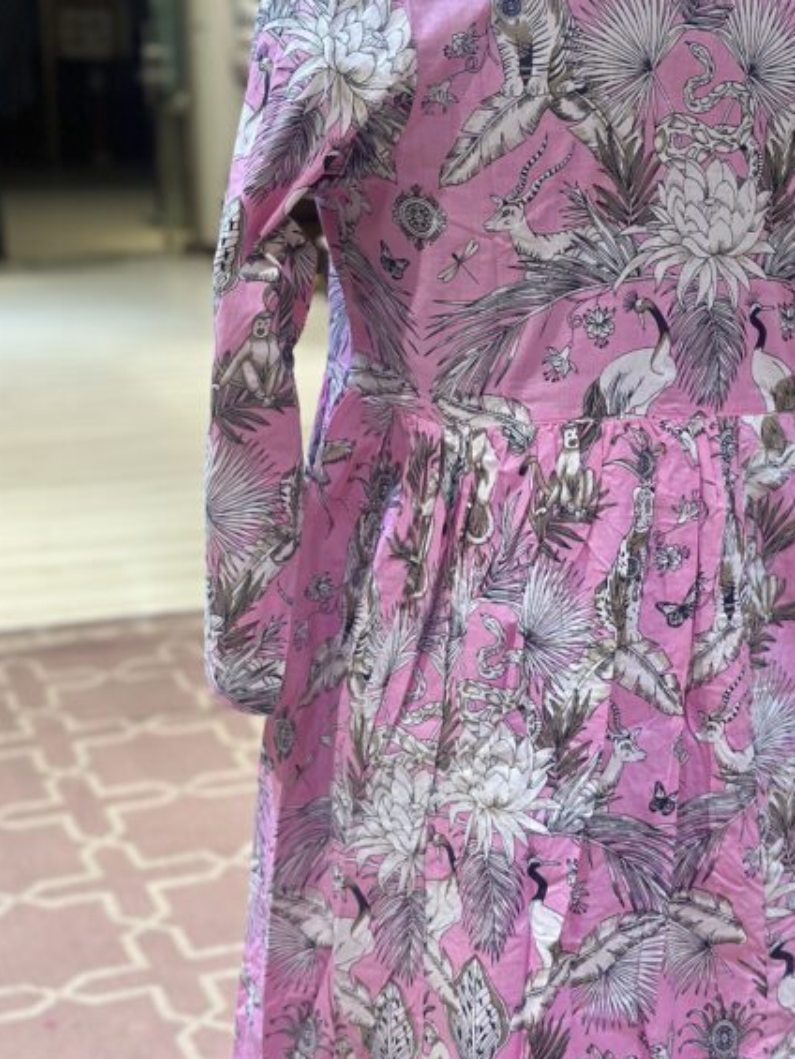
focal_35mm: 68
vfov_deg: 28.5
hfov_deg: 21.5
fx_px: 2081
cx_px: 549
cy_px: 495
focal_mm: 6.86
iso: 200
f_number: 1.78
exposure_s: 1/100
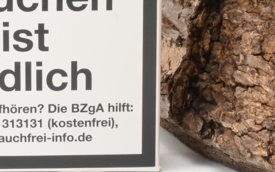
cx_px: 25
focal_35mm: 125
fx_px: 934
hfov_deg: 16.5
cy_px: -100
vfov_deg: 10.1
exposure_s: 1/15
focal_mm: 25
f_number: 22
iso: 640
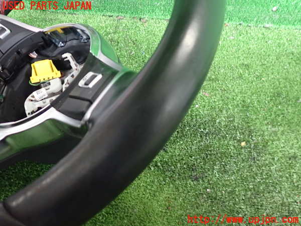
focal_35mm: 30
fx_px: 261
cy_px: 113
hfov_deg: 60.0
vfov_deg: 46.8
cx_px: 150
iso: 640
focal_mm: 5.4
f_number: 2.3
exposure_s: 1/60
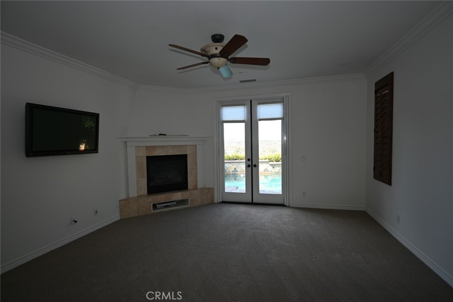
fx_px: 227
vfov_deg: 67.4
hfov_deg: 90.0
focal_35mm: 18
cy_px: 151
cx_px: 226
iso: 100
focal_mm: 12
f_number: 4
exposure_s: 1/60
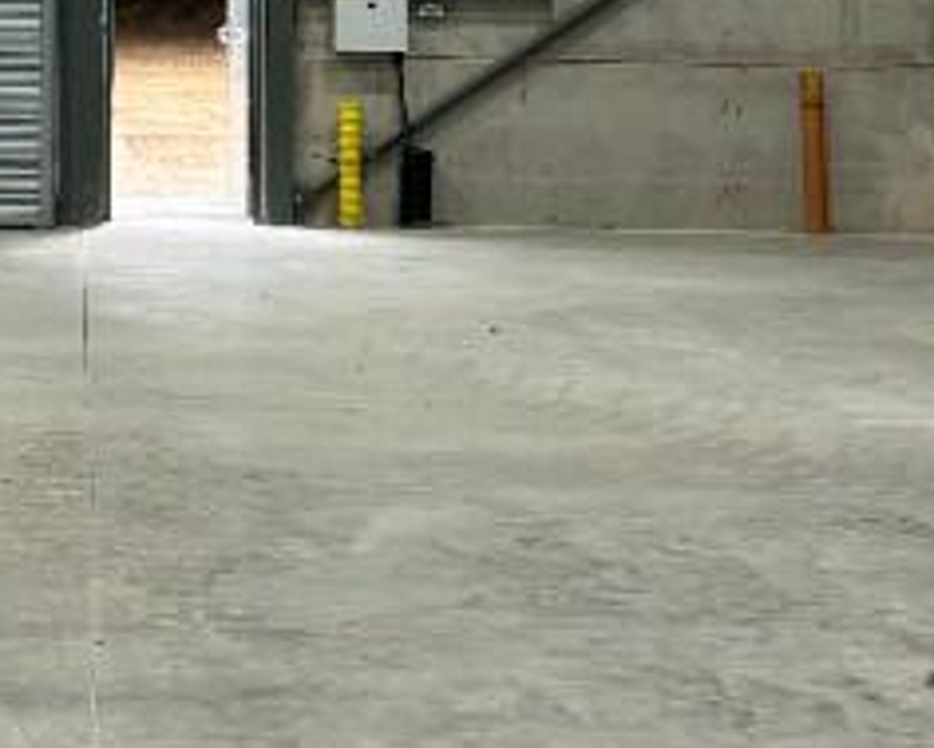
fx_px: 3042
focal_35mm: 110
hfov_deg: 17.2
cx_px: 83
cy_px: -186
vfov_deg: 13.6
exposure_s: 1/100
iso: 80
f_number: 1.6
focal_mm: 5.96
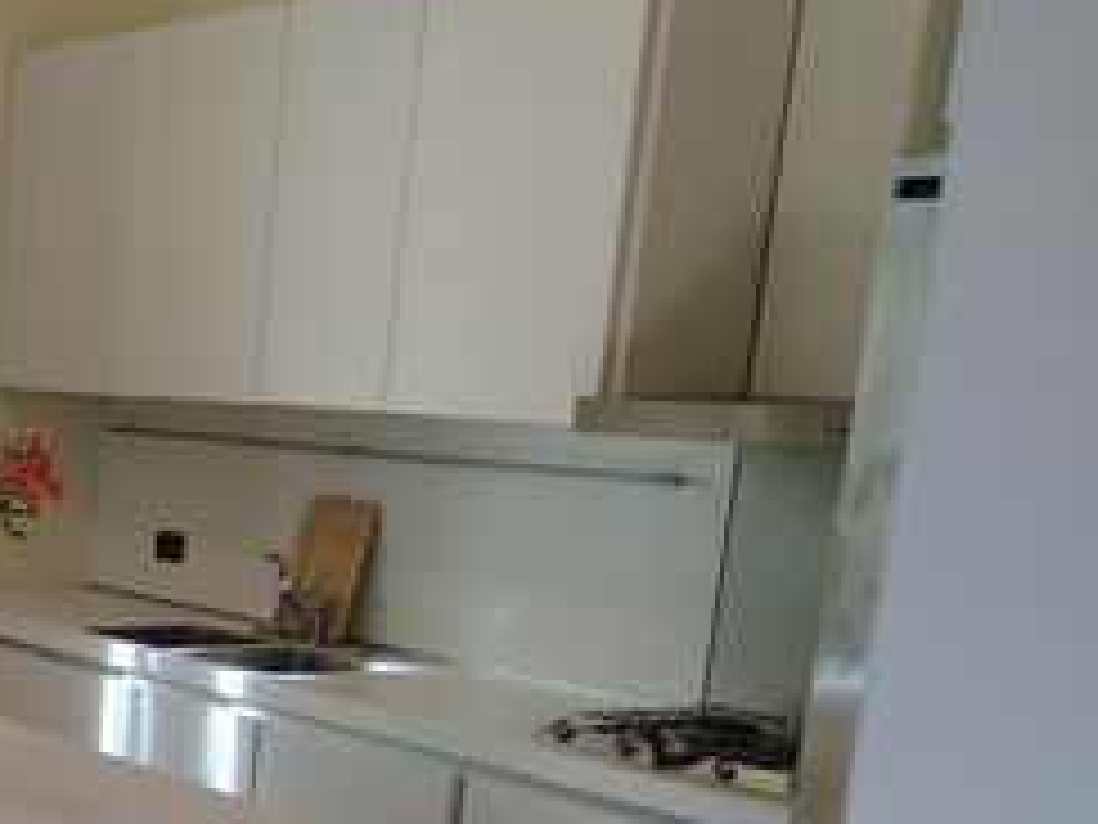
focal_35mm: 64
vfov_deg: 22.3
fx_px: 2030
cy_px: 756
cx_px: -207
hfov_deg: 26.9
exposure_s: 1/65.7
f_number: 2.2
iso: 99
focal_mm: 3.46
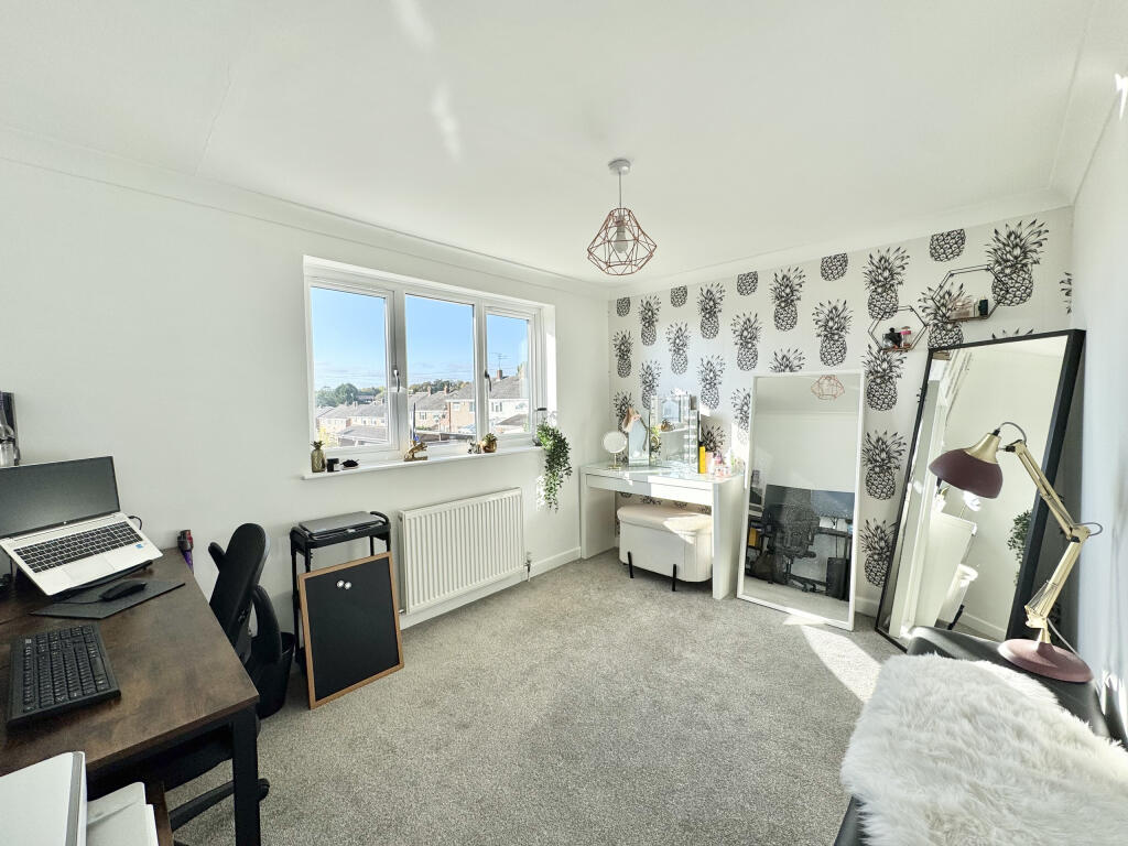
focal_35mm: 14
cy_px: 423
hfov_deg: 102.1
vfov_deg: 85.7
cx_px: 564
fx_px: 456
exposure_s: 1/541
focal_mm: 2.22
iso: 40
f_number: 2.2
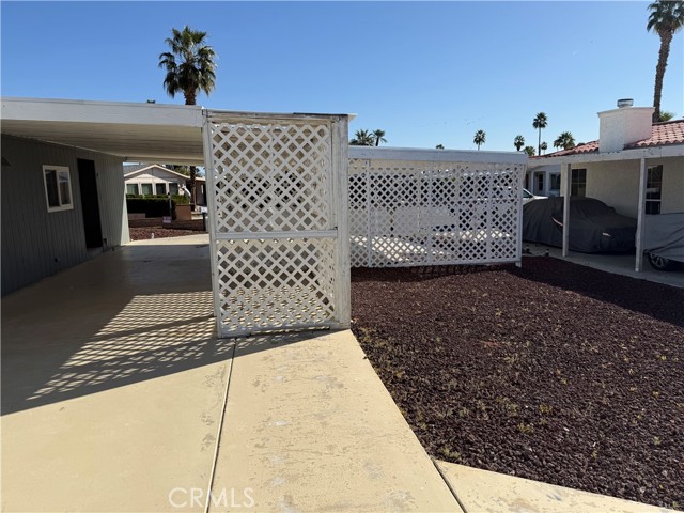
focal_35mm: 24
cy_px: 256
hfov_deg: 71.6
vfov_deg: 56.8
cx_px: 342
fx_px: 474
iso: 80
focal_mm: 6.76
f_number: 1.78
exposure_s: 1/7353
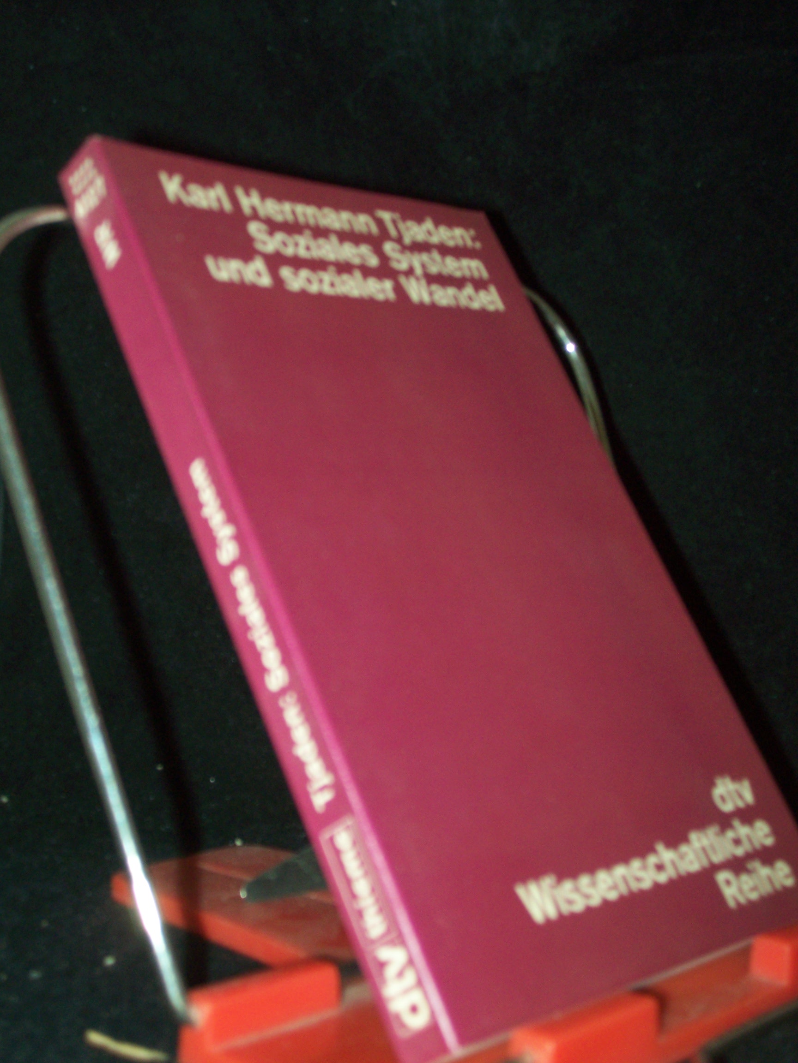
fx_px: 1629
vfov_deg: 36.2
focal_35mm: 53
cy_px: 532
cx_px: 399
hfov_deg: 27.5
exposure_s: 1/80
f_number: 3.2
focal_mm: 8.7
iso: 160
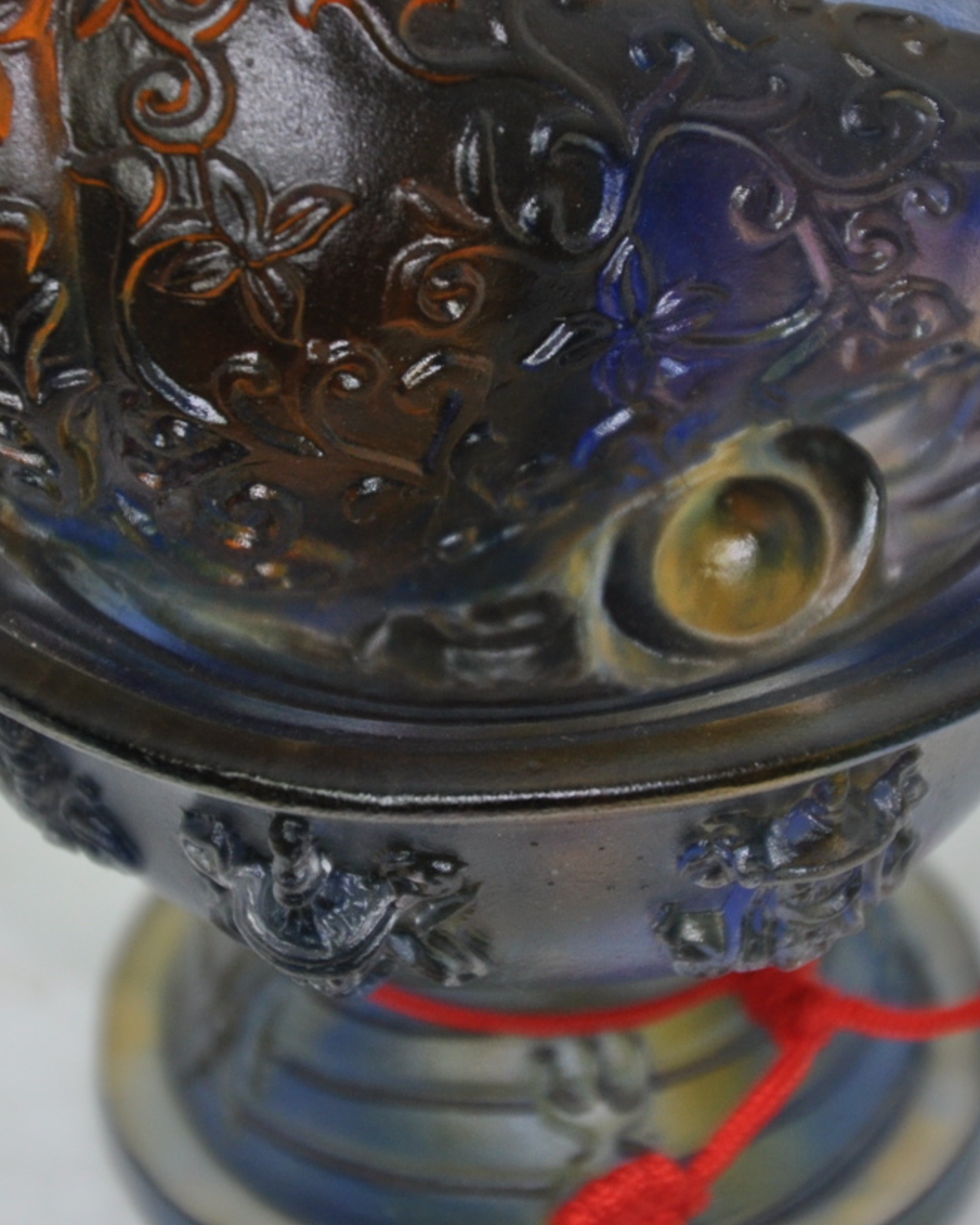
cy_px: 441
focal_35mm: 336
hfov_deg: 4.6
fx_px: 12182
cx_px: 508
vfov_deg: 5.8
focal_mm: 92
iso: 360
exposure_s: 1/30
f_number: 5.6
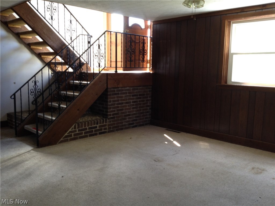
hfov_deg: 52.6
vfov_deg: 40.7
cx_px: 138
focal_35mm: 35
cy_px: 103
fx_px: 278
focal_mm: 4.28
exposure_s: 1/20
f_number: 2.4
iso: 80
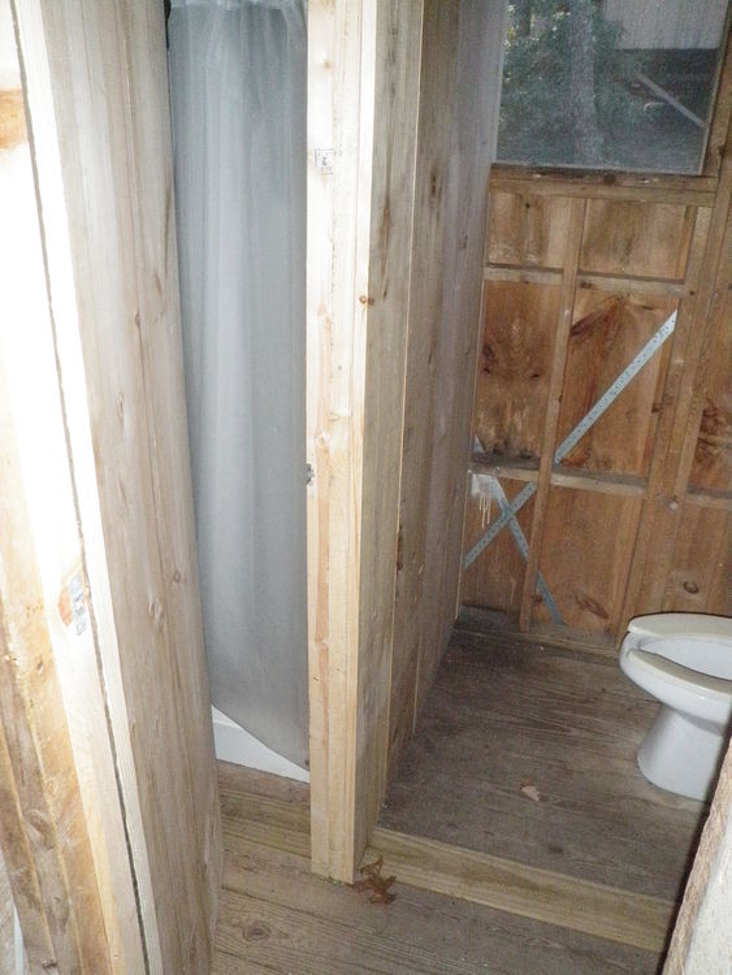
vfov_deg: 63.4
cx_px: 366
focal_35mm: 28
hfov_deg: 49.8
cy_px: 488
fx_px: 789
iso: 800
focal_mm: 5
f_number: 3.5
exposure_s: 1/500
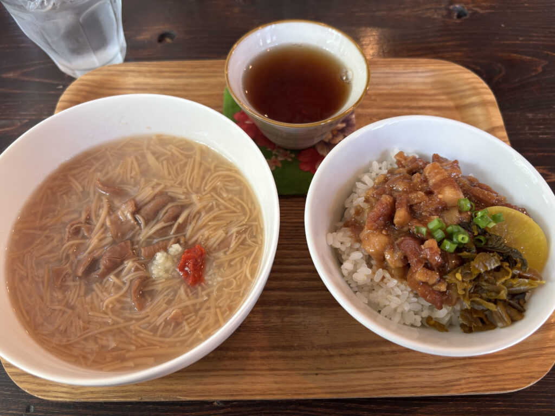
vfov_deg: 53.1
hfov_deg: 67.3
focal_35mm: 26
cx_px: 278
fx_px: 417
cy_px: 208
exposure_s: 1/50
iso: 80
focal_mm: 5.96
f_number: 1.6
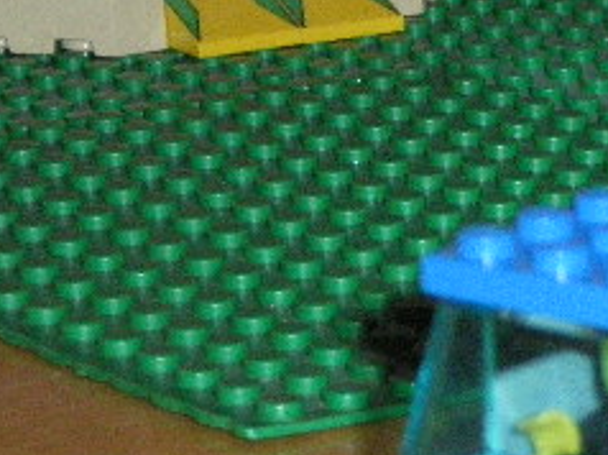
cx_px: 718
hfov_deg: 6.8
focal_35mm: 291
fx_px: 5106
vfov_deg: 5.1
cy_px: 488
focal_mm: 18.9
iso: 800
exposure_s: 1/100
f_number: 5.9
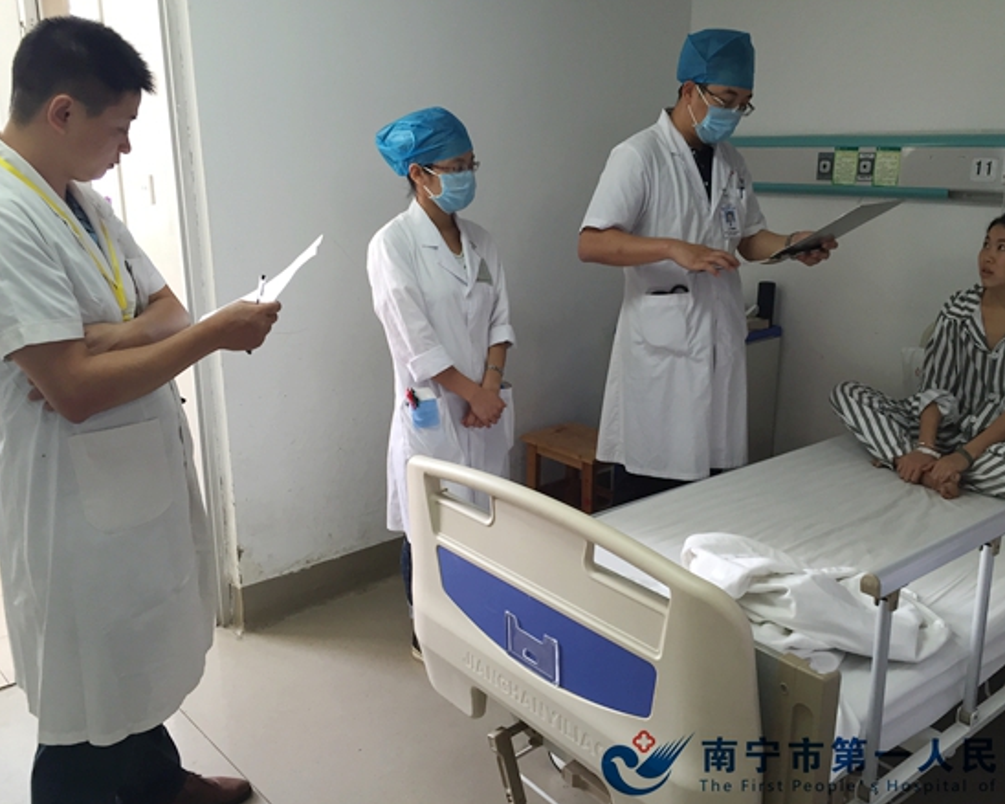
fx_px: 922
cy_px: 400
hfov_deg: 57.1
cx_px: 545
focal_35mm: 31
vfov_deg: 47.1
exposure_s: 1/33
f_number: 2.2
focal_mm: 4.15
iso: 80
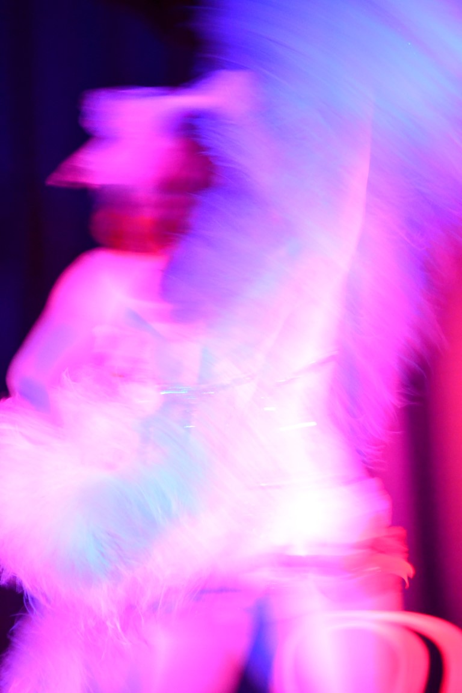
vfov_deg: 8.3
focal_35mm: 248
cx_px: 231
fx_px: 4764
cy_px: 346
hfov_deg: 5.6
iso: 3200
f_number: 5.3
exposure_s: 1/4
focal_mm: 165
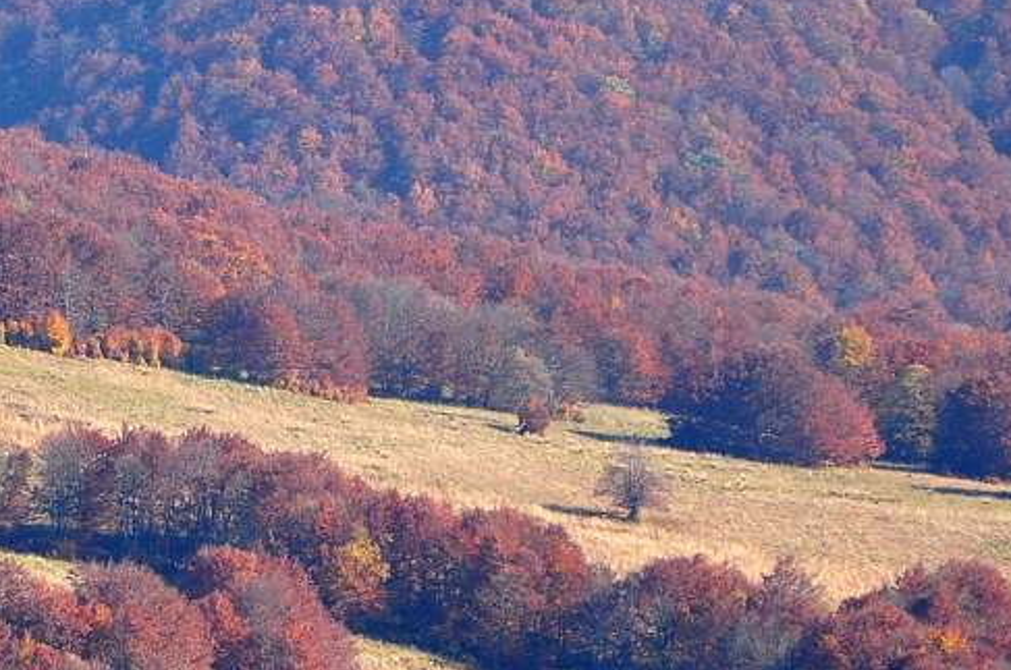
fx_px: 8810
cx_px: -52
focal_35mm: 314
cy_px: 470
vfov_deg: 4.4
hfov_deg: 6.5
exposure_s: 1/640
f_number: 6.3
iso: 400
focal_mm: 85
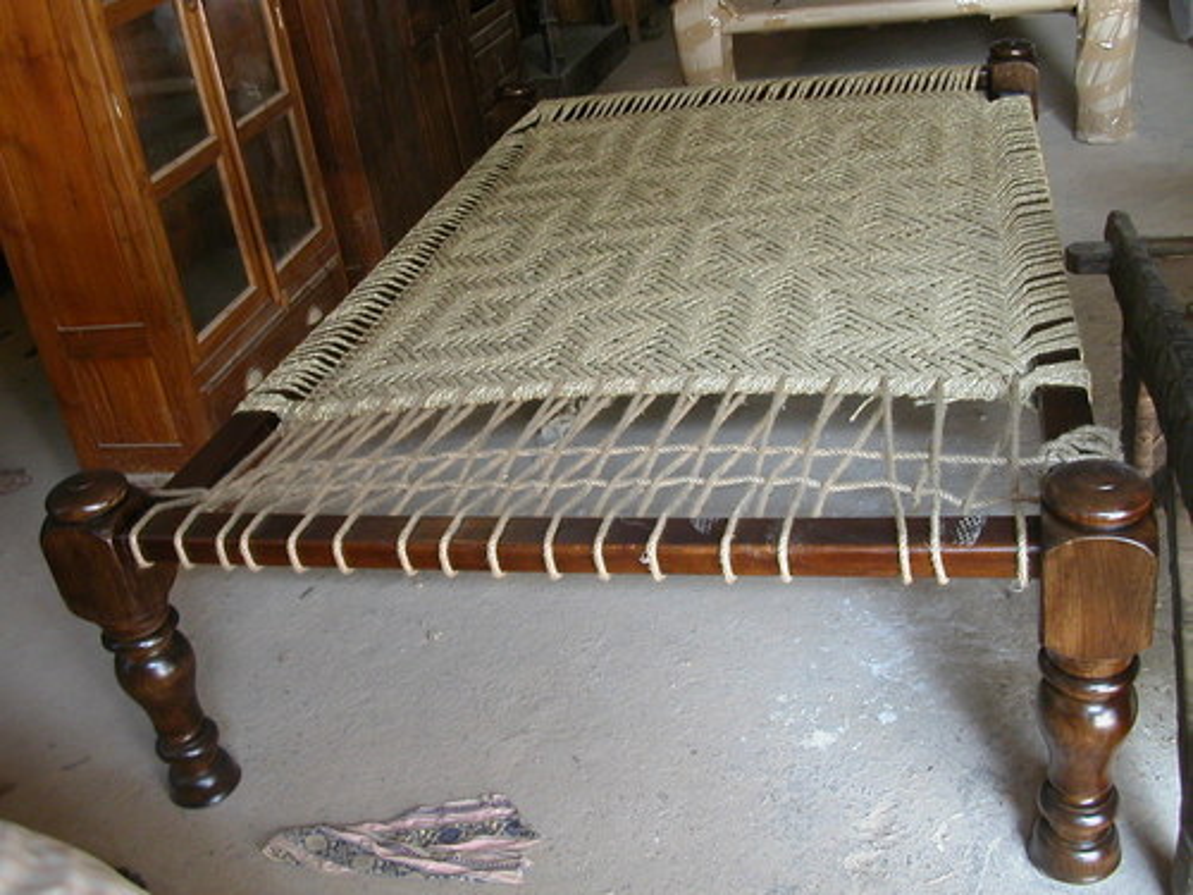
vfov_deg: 38.7
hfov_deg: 50.1
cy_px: 448
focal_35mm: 37
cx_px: 596
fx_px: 1275
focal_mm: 5.6
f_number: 2.7
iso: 100
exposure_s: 1/12.1
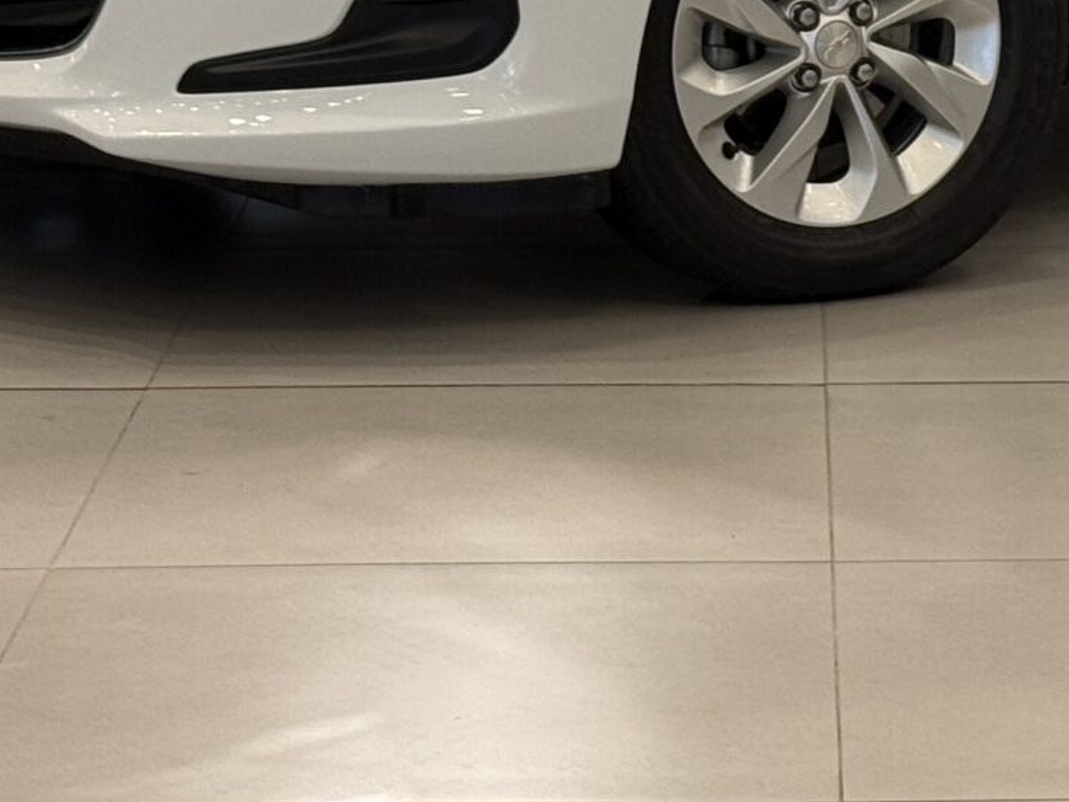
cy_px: -424
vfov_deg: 8.7
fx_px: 5157
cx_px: 864
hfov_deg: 11.8
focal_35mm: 167
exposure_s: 1/60
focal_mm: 6.76
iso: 100
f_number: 1.78
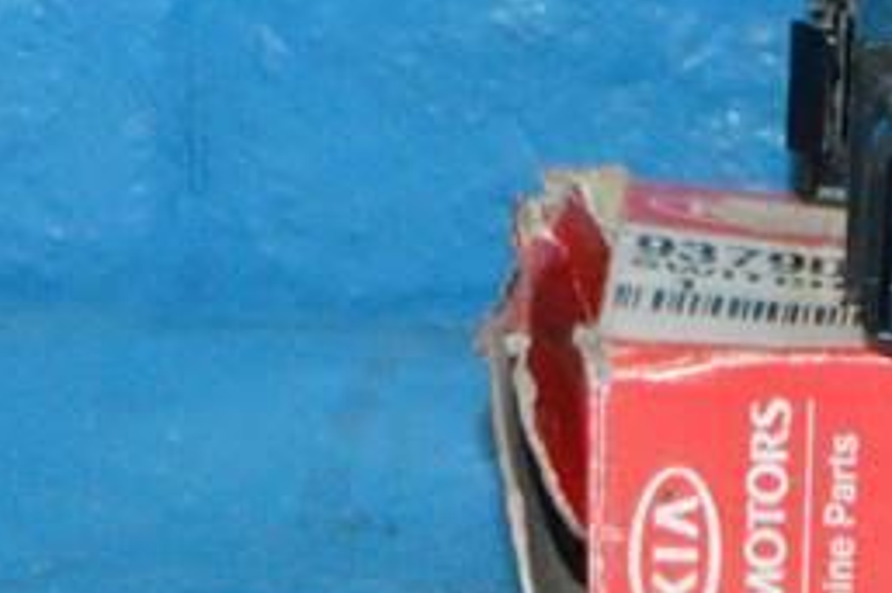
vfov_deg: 4.0
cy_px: 319
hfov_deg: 6.0
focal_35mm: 341
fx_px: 8444
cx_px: 1104
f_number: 5.3
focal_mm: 48
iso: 3200
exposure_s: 1/60
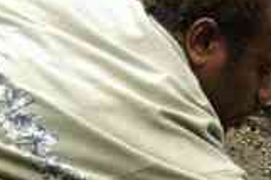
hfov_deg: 7.7
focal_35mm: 267
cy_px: 434
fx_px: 2008
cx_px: 296
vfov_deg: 5.0
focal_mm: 29.4
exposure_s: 1/45
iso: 100
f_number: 4
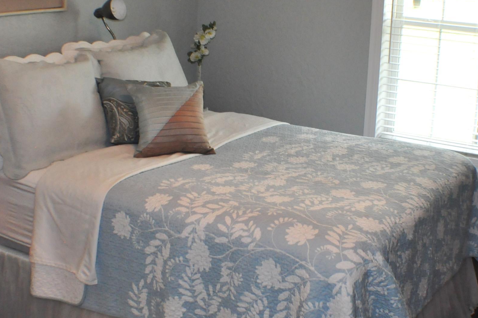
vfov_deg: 19.9
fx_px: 902
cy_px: 105
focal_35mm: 68
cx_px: 281
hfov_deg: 29.6
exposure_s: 1/60
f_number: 7.1
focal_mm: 24
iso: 1100
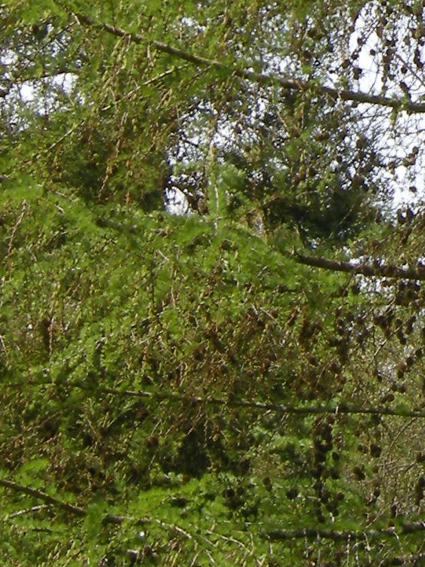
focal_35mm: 170
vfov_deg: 11.3
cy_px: -178
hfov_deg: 8.6
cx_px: 611
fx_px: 2783
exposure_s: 1/176
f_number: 4.8
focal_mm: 7.5
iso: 64
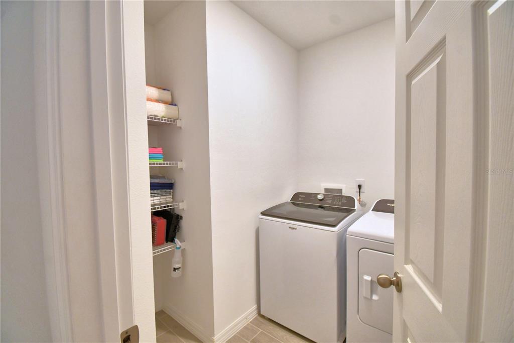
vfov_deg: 77.3
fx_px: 214
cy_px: 172
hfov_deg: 100.4
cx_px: 257
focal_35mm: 15
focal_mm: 10
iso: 400
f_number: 4.5
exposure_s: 1/50
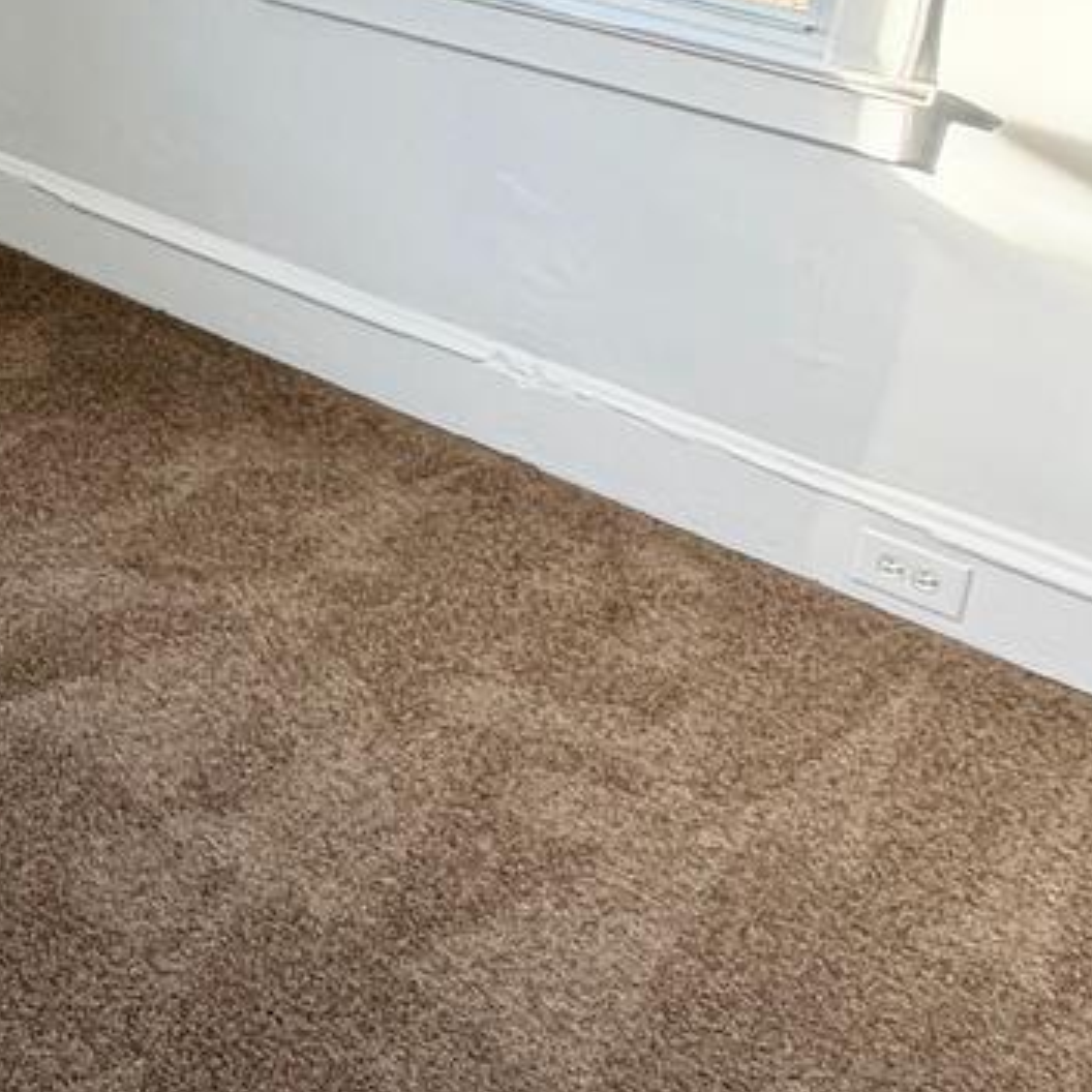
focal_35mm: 54
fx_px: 1927
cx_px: -596
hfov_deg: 24.0
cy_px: -133
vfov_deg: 28.5
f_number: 2.2
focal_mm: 2.22
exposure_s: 1/121
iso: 64
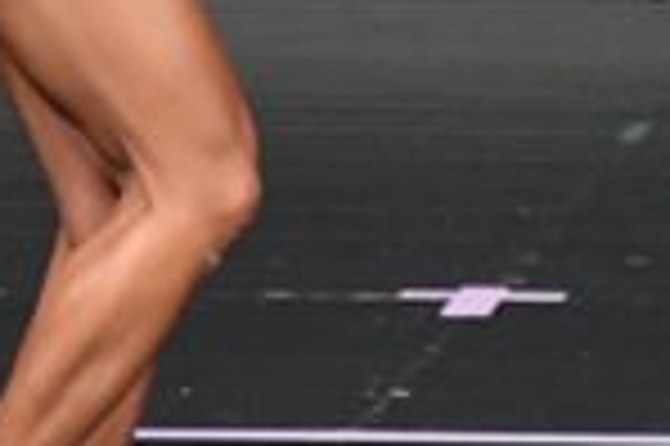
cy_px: -144
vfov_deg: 0.8
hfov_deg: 1.3
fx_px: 30488
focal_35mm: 1640
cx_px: 245
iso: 4000
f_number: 5.6
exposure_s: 1/400
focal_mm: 210
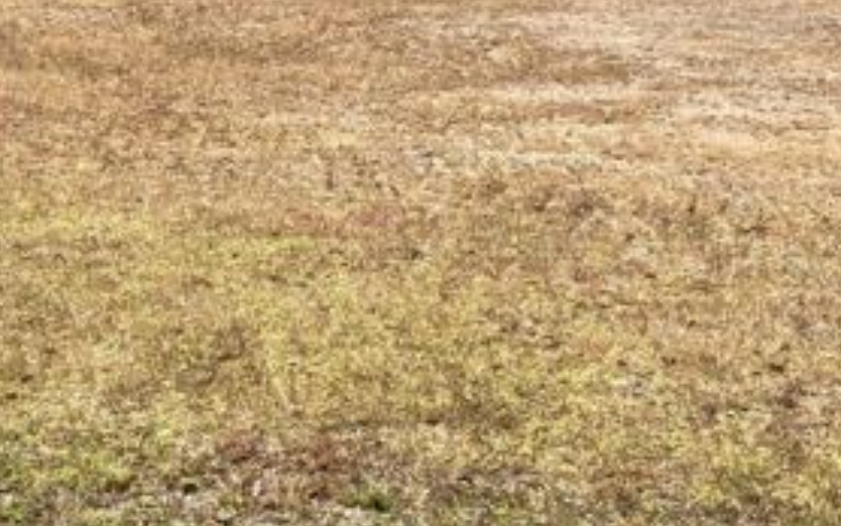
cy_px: 181
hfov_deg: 21.4
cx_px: 175
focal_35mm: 96
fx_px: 2201
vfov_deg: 13.6
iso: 20
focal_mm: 3.99
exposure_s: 1/1230
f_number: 1.8
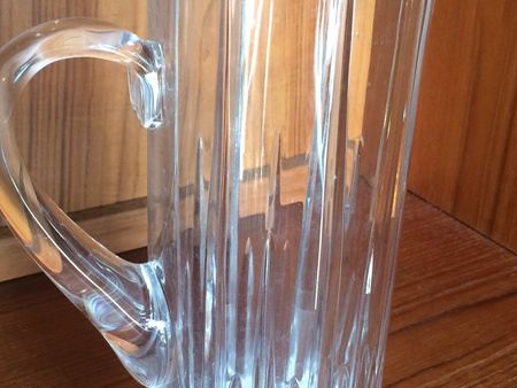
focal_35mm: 60
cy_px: 195
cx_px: 260
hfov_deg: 32.2
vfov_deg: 24.4
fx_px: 897
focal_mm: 4.12
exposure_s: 1/30
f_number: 2.2
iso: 64
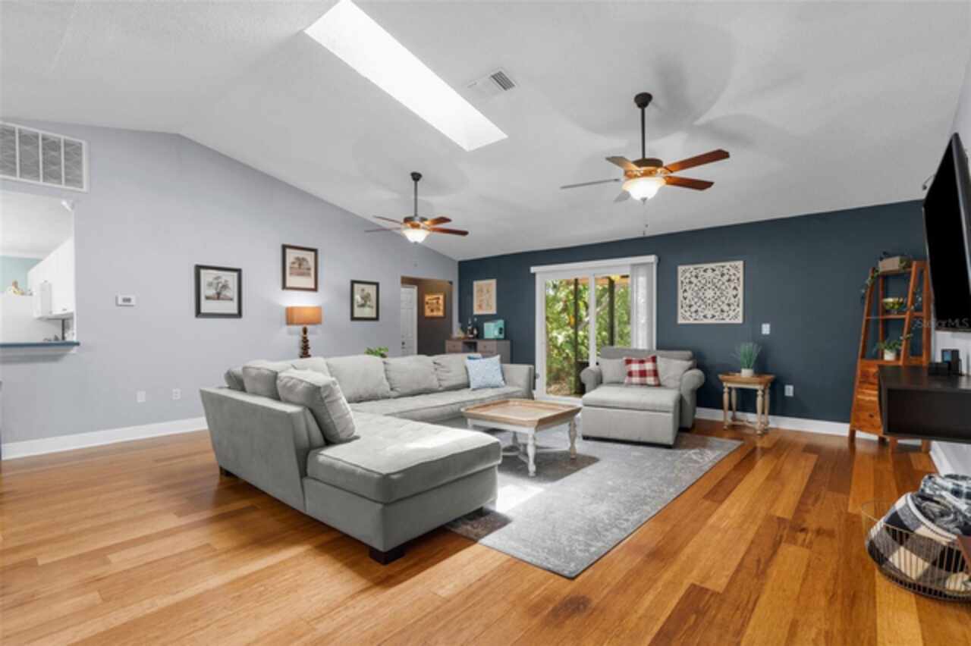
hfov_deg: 96.8
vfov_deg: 73.7
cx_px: 486
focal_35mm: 16
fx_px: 431
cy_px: 323
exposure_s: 1/1.25
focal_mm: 16
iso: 400
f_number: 8
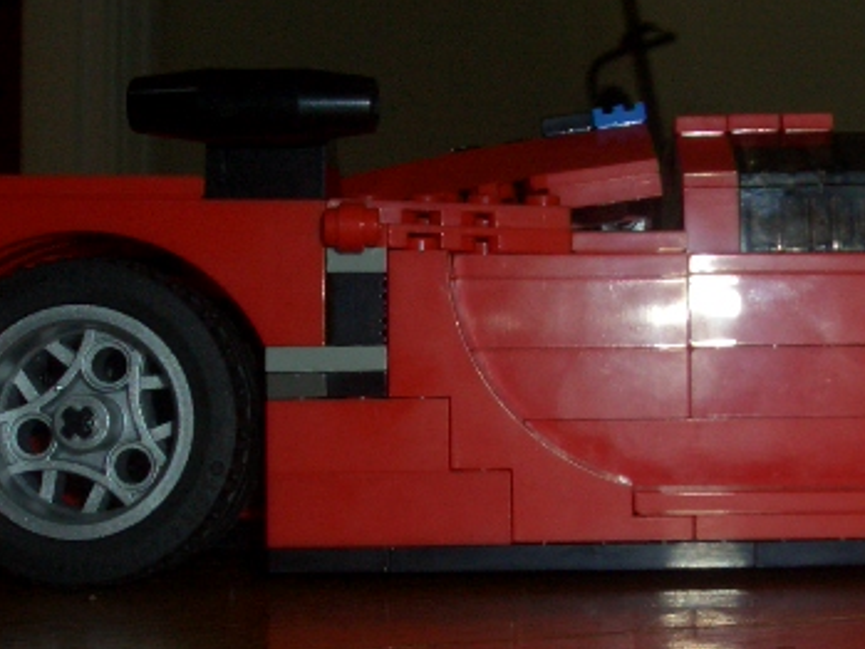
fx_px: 1650
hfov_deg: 28.2
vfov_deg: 22.2
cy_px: 377
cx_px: 781
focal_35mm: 66
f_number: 4
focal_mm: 4.8
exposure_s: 1/40
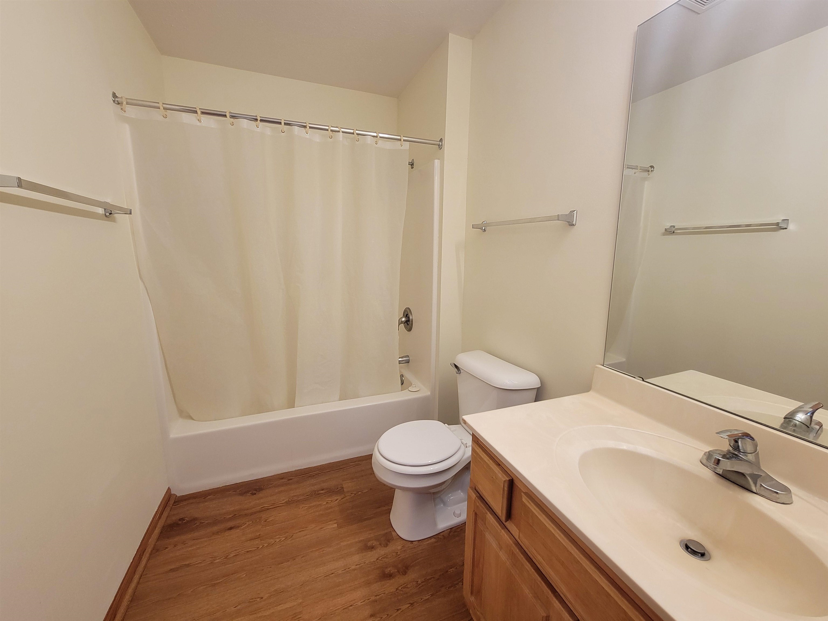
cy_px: 310
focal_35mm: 13
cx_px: 414
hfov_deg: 106.2
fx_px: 311
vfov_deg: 89.9
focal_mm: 2.2
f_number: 2.2
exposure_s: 1/60
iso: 160
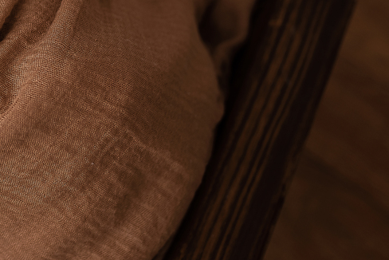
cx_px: -81
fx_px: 930
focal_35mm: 86
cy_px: -53
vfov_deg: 15.3
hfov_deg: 21.8
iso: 160
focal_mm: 35
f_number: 2.8
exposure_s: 1/160
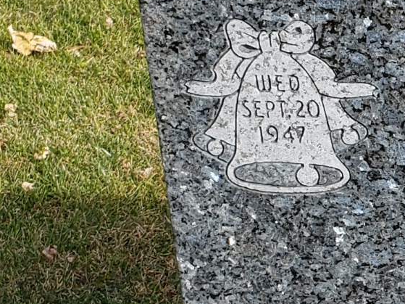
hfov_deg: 13.4
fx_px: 1567
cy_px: 332
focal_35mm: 134
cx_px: 706
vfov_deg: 10.9
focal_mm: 4.3
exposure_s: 1/589
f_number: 2.4
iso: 50
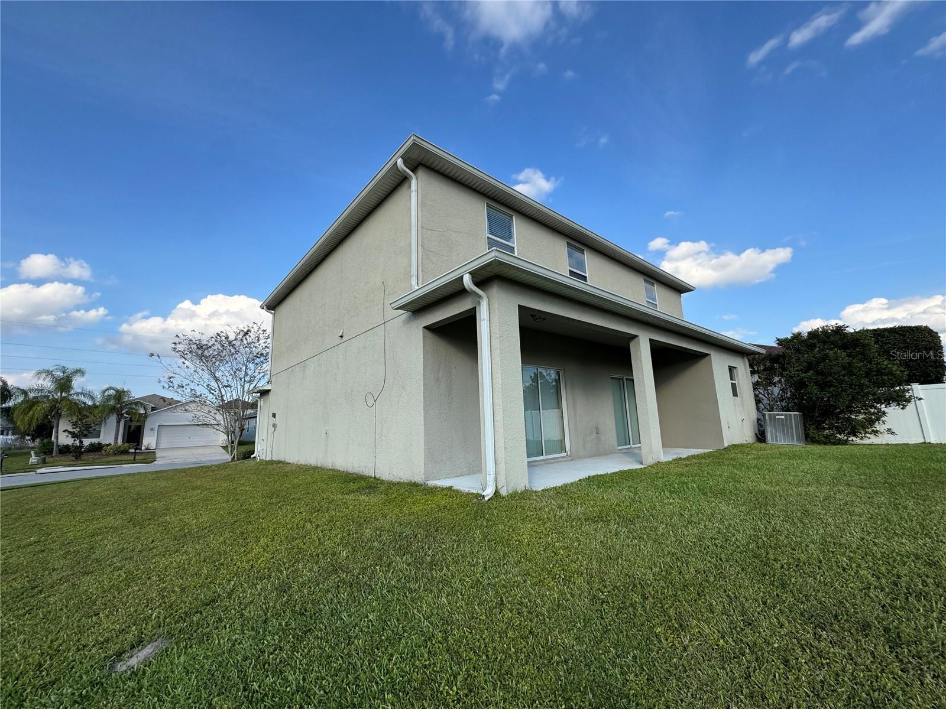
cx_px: 473
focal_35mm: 14
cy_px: 354
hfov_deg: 102.1
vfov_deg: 85.7
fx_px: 383
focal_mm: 2.22
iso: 50
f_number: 2.2
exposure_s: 1/1094
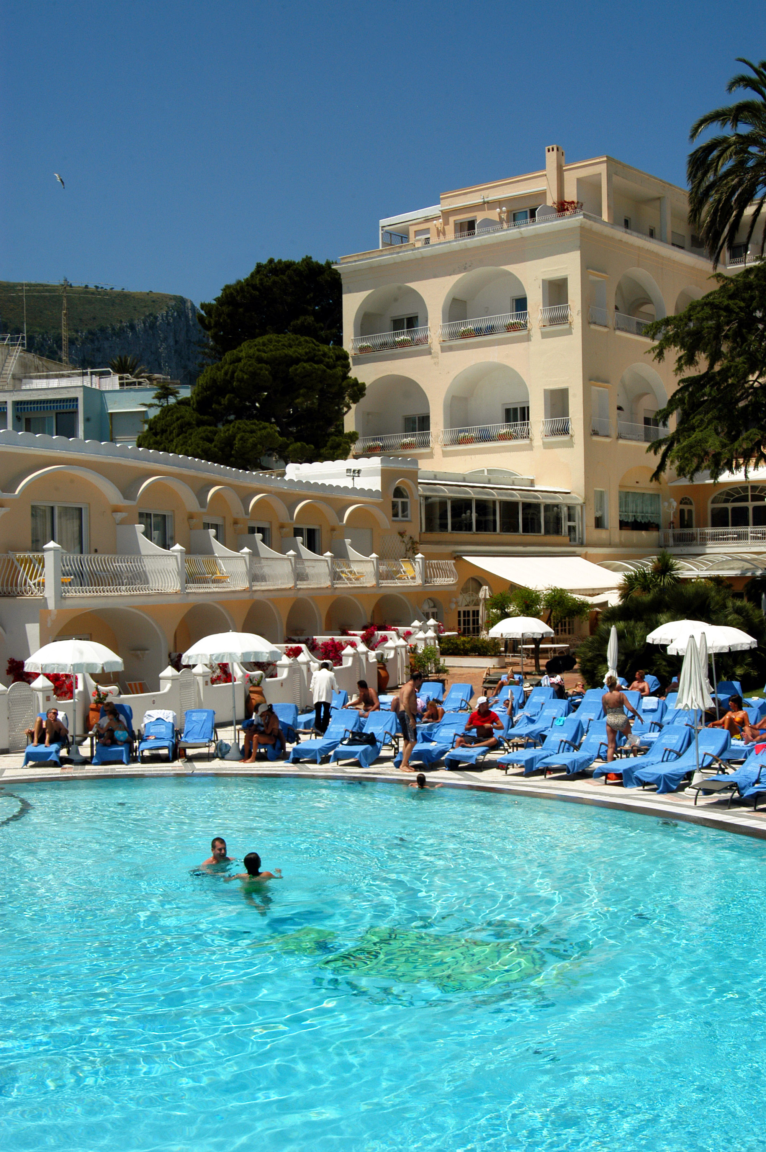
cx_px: 383
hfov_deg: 31.8
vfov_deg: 46.4
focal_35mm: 42
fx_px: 1343
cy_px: 576
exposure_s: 1/400
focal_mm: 28
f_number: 11
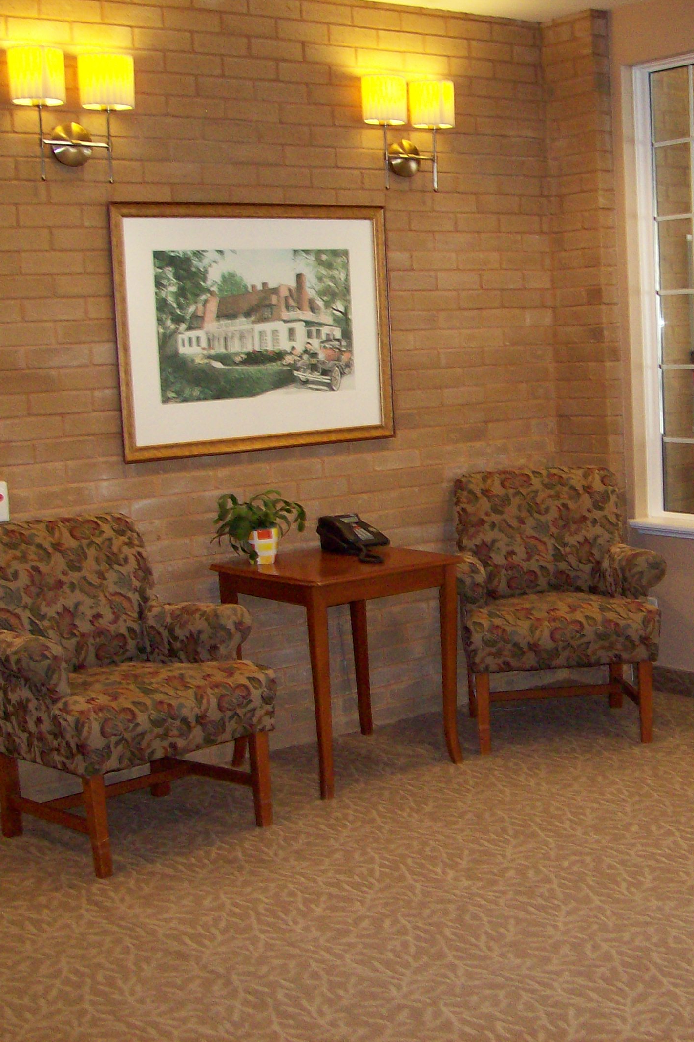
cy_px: 521
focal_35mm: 50
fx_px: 1446
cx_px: 505
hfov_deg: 26.7
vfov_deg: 39.6
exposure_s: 1/64
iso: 140
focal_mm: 6
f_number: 2.7
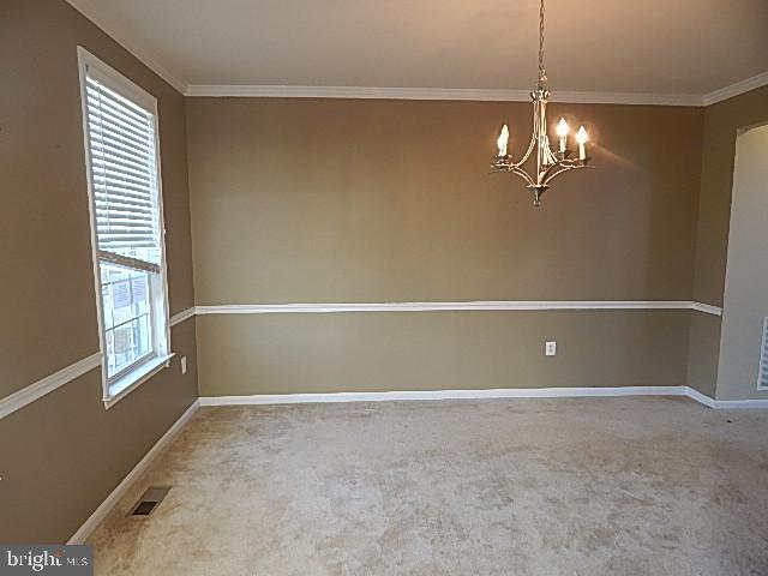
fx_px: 510
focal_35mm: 23
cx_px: 384
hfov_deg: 73.9
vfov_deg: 58.9
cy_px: 288
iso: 160
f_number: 3
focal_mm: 4
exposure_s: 1/30
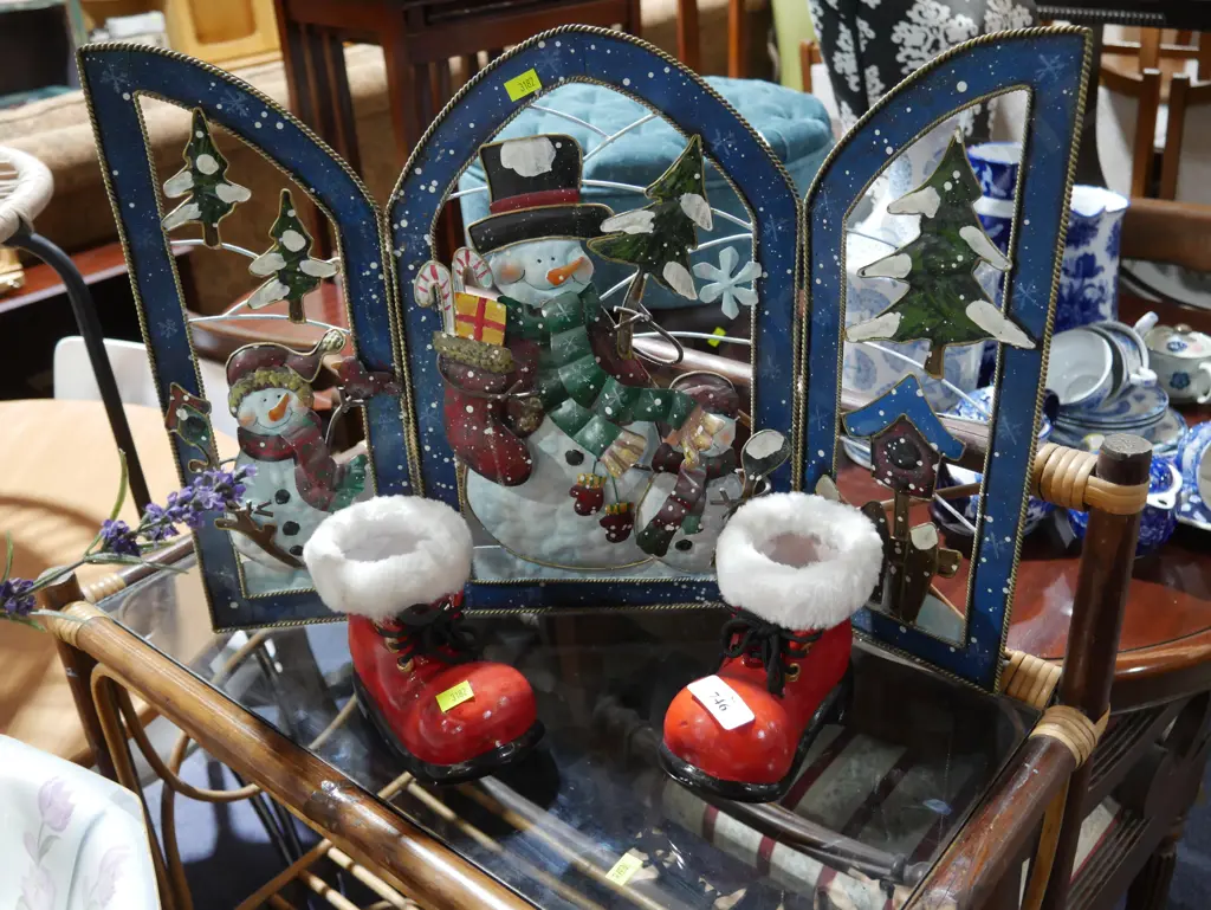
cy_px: 455
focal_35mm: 32
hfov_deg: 56.8
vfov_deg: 44.2
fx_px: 1120
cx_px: 606
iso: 1000
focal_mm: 16
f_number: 3.6
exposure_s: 1/60
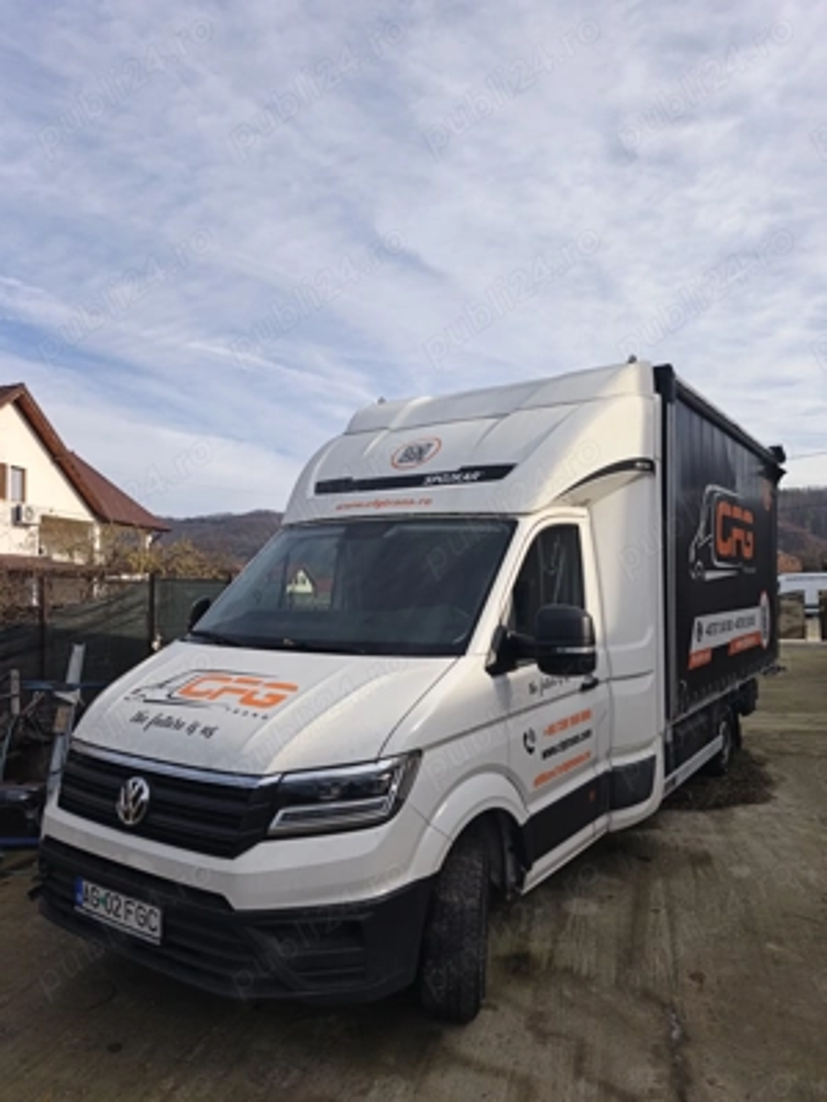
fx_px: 733
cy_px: 551
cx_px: 414
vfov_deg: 73.9
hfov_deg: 58.9
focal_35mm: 23
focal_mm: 6.18
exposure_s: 1/699
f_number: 1.65
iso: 50
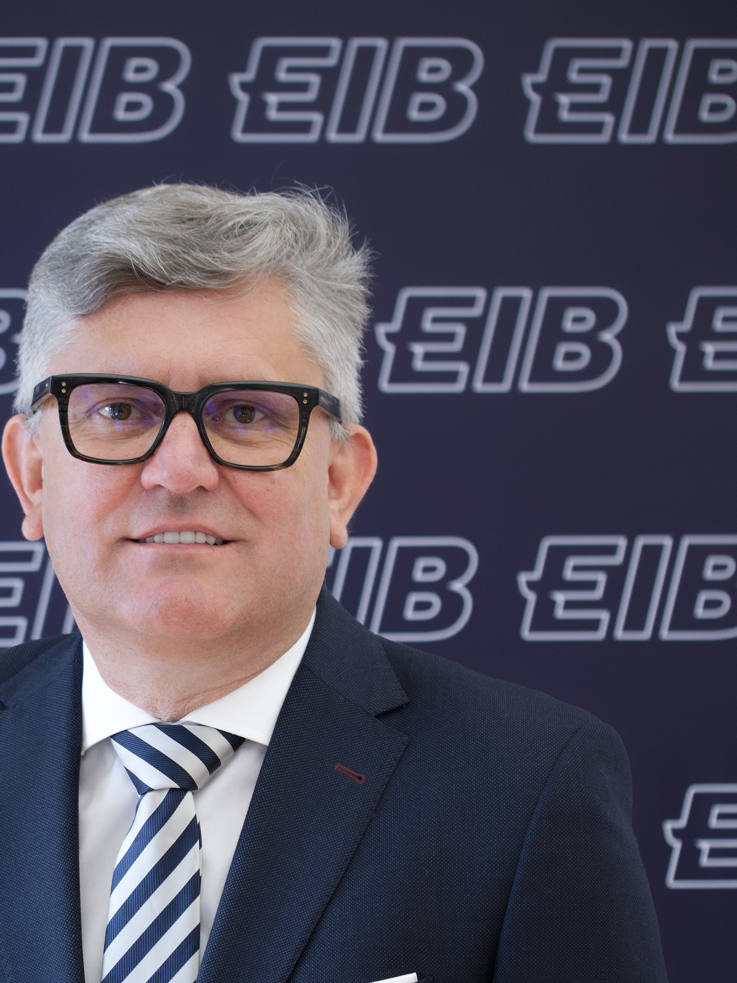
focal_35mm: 141
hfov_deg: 10.5
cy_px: 734
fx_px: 4004
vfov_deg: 13.9
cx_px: 221
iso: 400
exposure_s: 1/100
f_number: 2.8
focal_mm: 47
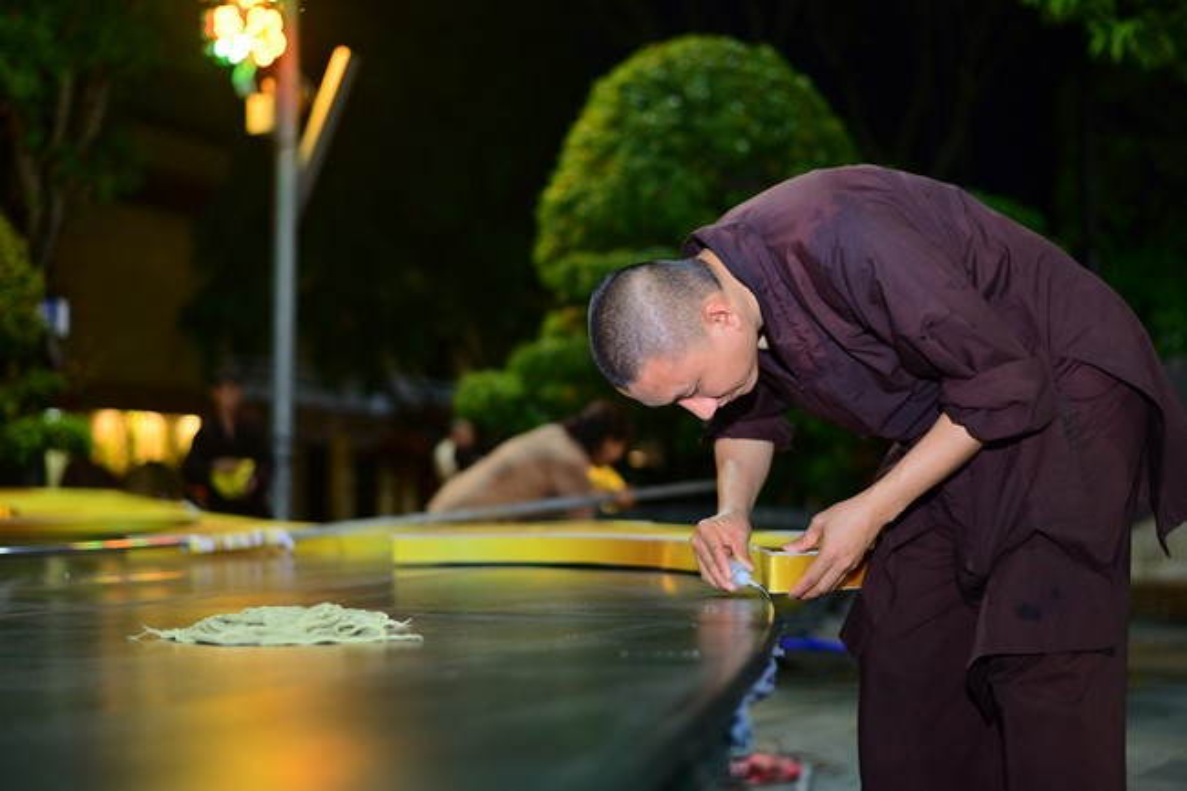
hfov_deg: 39.6
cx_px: 594
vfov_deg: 27.0
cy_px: 396
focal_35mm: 50
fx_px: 1648
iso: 800
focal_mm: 50
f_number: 2
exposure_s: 1/125
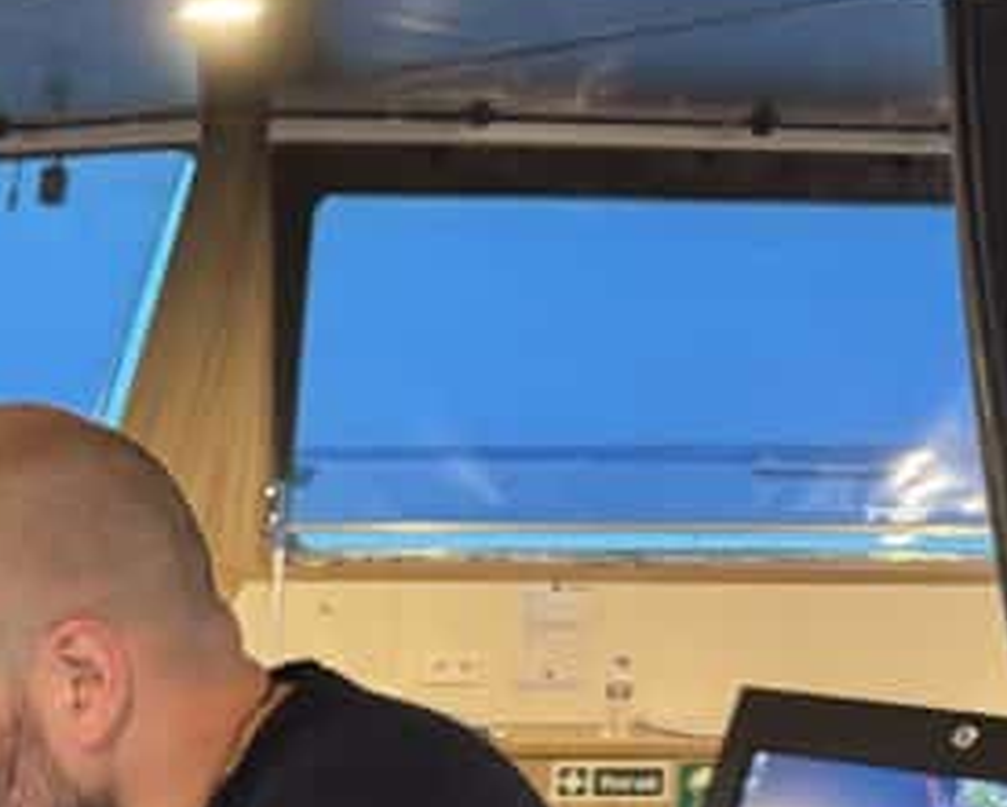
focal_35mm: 87
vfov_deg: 17.0
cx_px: -241
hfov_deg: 20.4
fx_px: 2594
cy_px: 942
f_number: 1.78
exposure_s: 1/60
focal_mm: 6.76
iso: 640
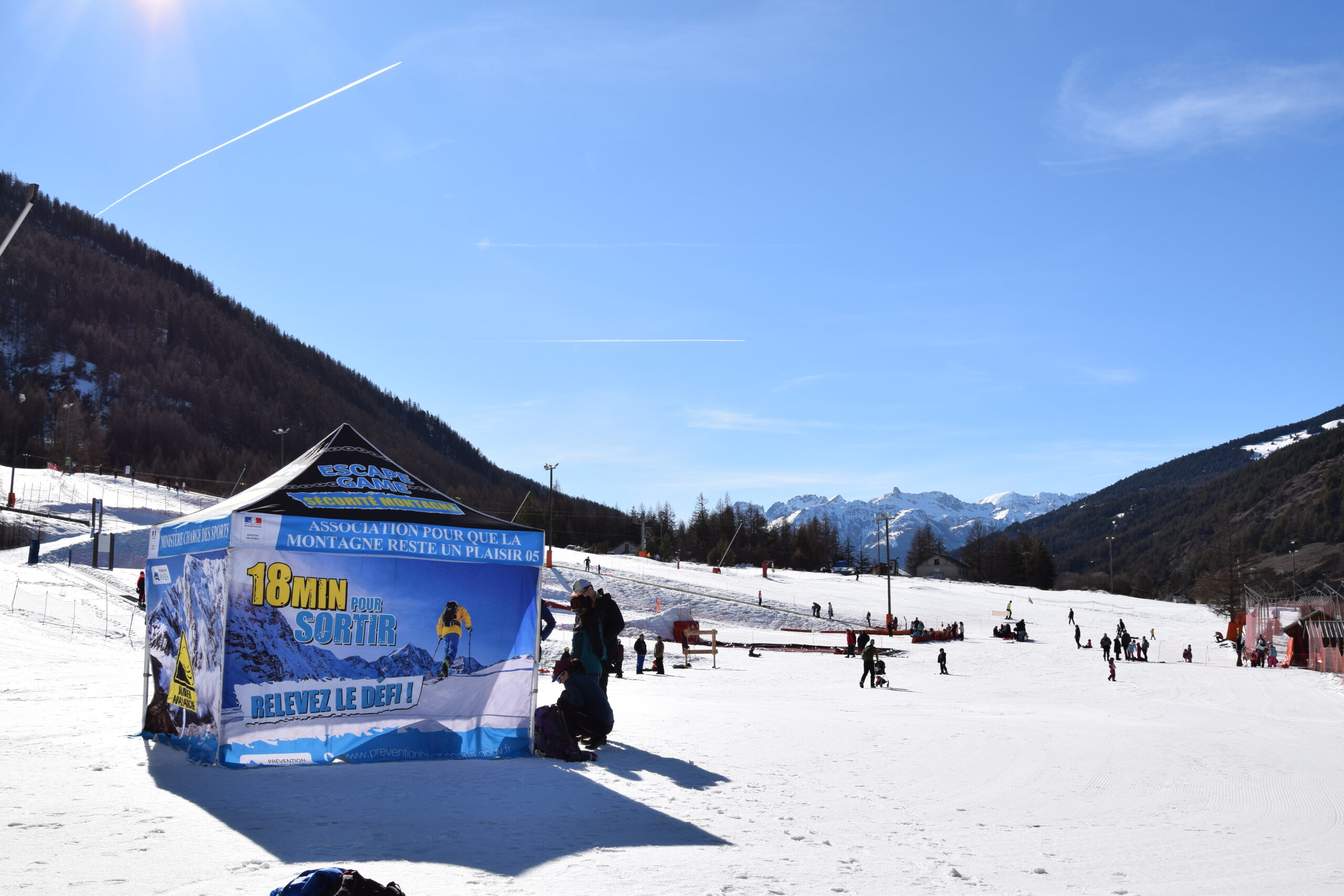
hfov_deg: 53.1
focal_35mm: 36
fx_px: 1344
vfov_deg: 36.9
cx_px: 672
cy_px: 448
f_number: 11
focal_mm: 24
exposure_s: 1/500
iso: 200
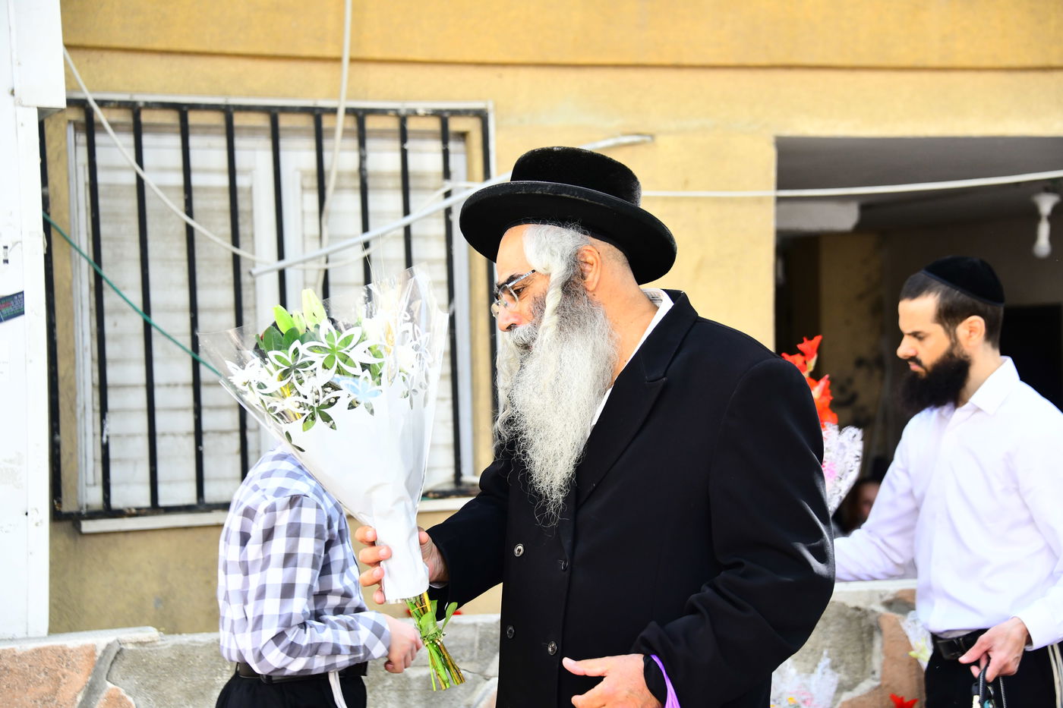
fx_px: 2421
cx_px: 532
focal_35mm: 82
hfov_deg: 24.8
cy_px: 354
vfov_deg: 16.6
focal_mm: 82
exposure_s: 1/320
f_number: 5
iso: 1000
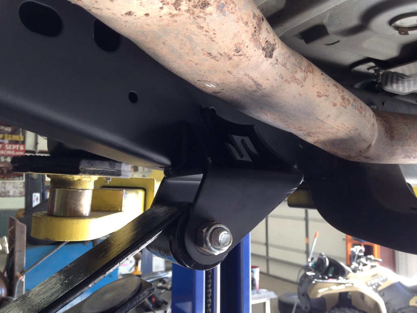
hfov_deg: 55.4
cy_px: 156
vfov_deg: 42.9
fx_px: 398
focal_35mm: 33
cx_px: 208
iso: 50
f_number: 2.4
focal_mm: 4.12
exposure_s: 1/40
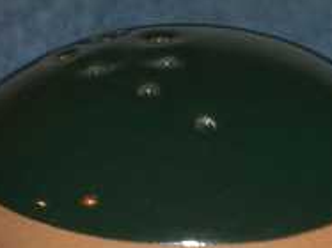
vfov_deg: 4.6
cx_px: 415
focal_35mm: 319
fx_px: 3058
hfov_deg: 6.2
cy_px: 383
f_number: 9.6
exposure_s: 1/30
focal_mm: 19.4
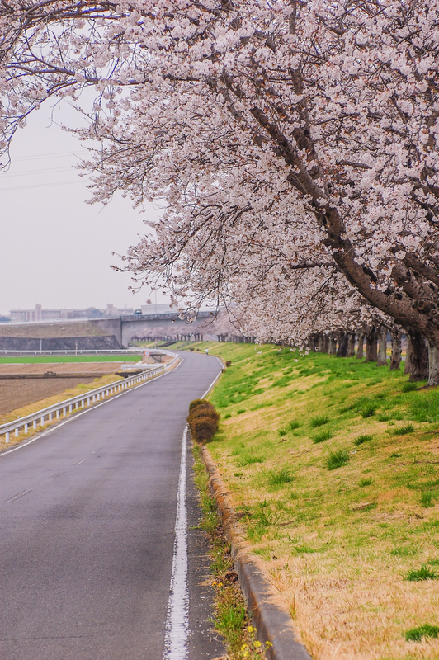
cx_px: 220
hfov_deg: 13.0
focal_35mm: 105
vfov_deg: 19.5
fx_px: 1924
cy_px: 330
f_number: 4.5
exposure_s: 1/1250
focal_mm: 70
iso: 200
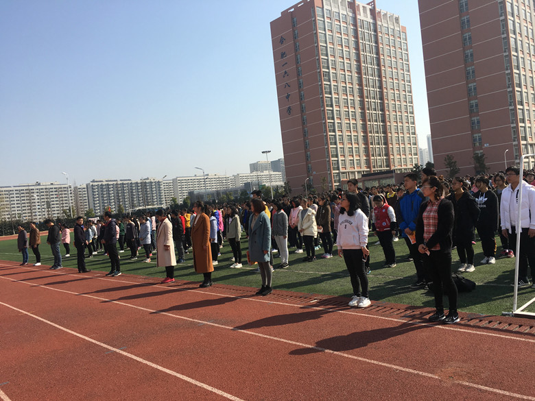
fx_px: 448
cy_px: 200
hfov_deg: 61.7
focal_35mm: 29
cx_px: 268
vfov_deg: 48.2
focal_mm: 4.15
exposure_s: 1/1637
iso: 25
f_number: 2.2
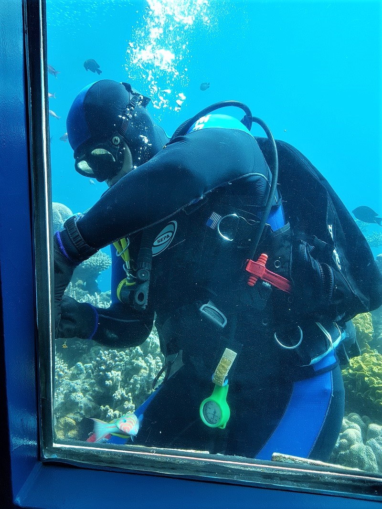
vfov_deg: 67.3
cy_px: 254
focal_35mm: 26
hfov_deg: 53.1
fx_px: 382
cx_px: 191
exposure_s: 1/166
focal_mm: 4.2
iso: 40
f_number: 1.7
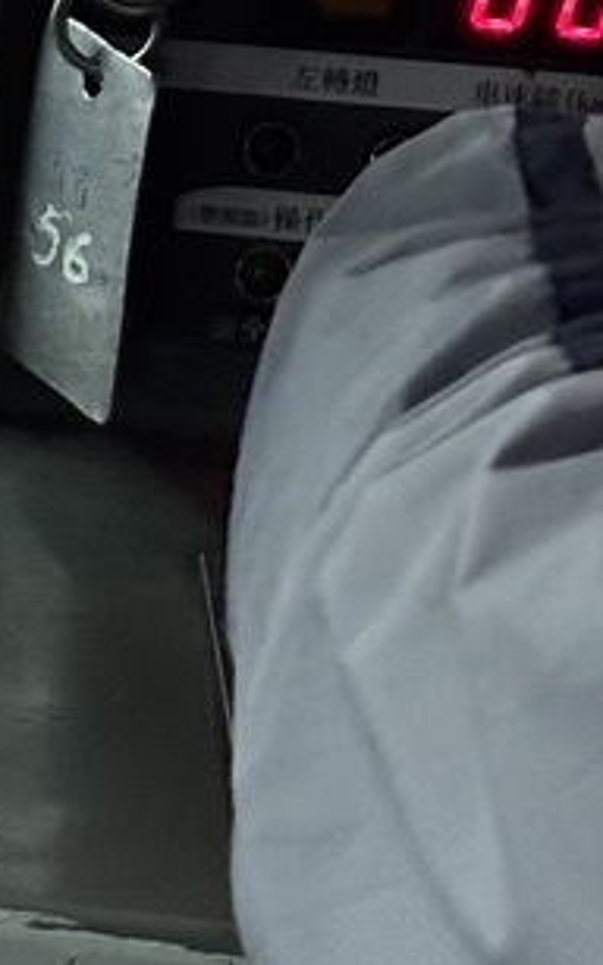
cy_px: 47
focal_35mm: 184
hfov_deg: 6.9
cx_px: -600
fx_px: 4836
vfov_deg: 11.3
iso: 250
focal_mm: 5.96
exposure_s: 1/38
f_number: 1.6
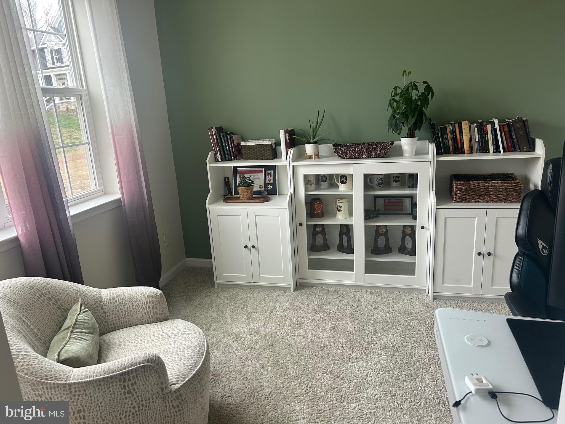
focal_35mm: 26
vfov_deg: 53.1
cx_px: 282
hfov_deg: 67.3
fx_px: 424
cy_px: 212
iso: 100
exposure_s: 1/120
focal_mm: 5.7
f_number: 1.5
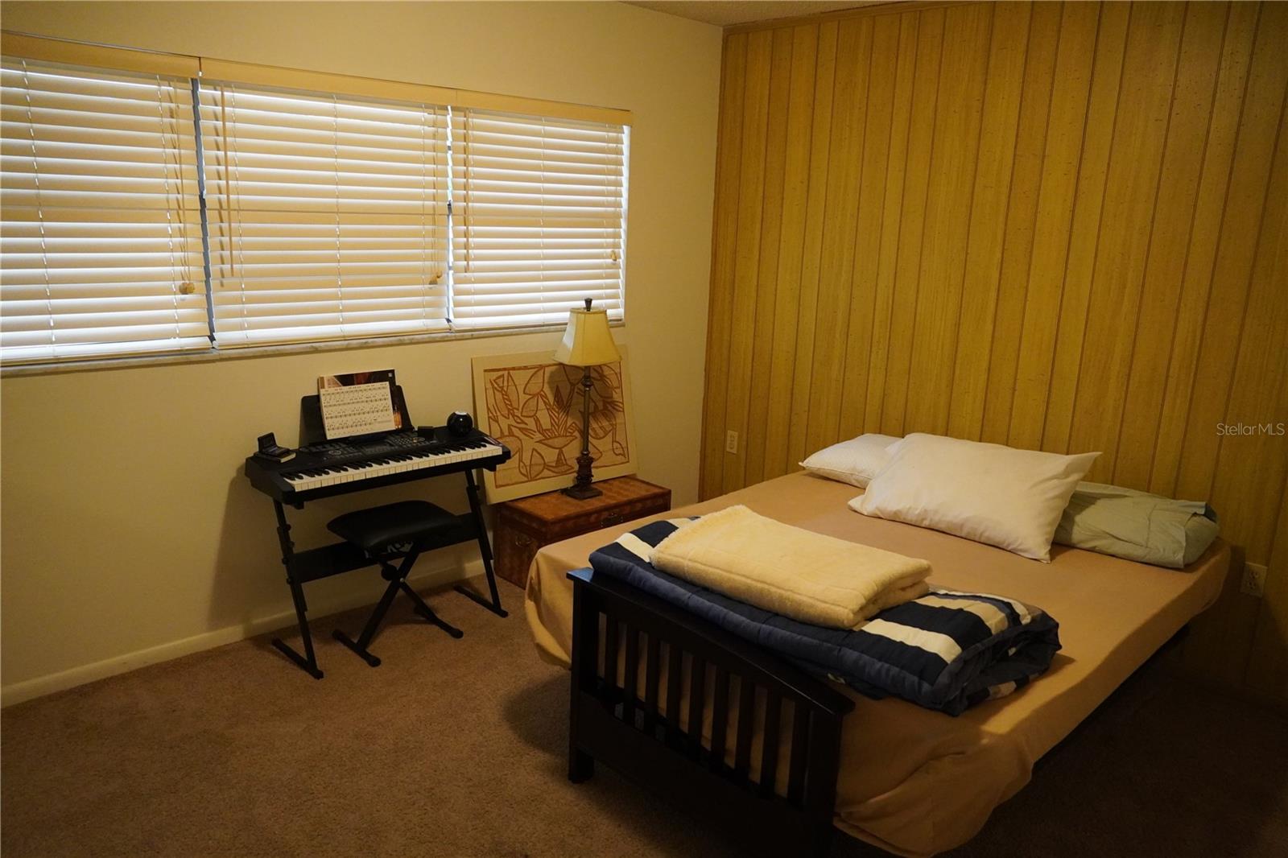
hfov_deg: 67.4
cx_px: 644
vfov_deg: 47.9
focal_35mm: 27
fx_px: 966
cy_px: 429
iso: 3200
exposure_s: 1/160
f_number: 3.5
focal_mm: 18
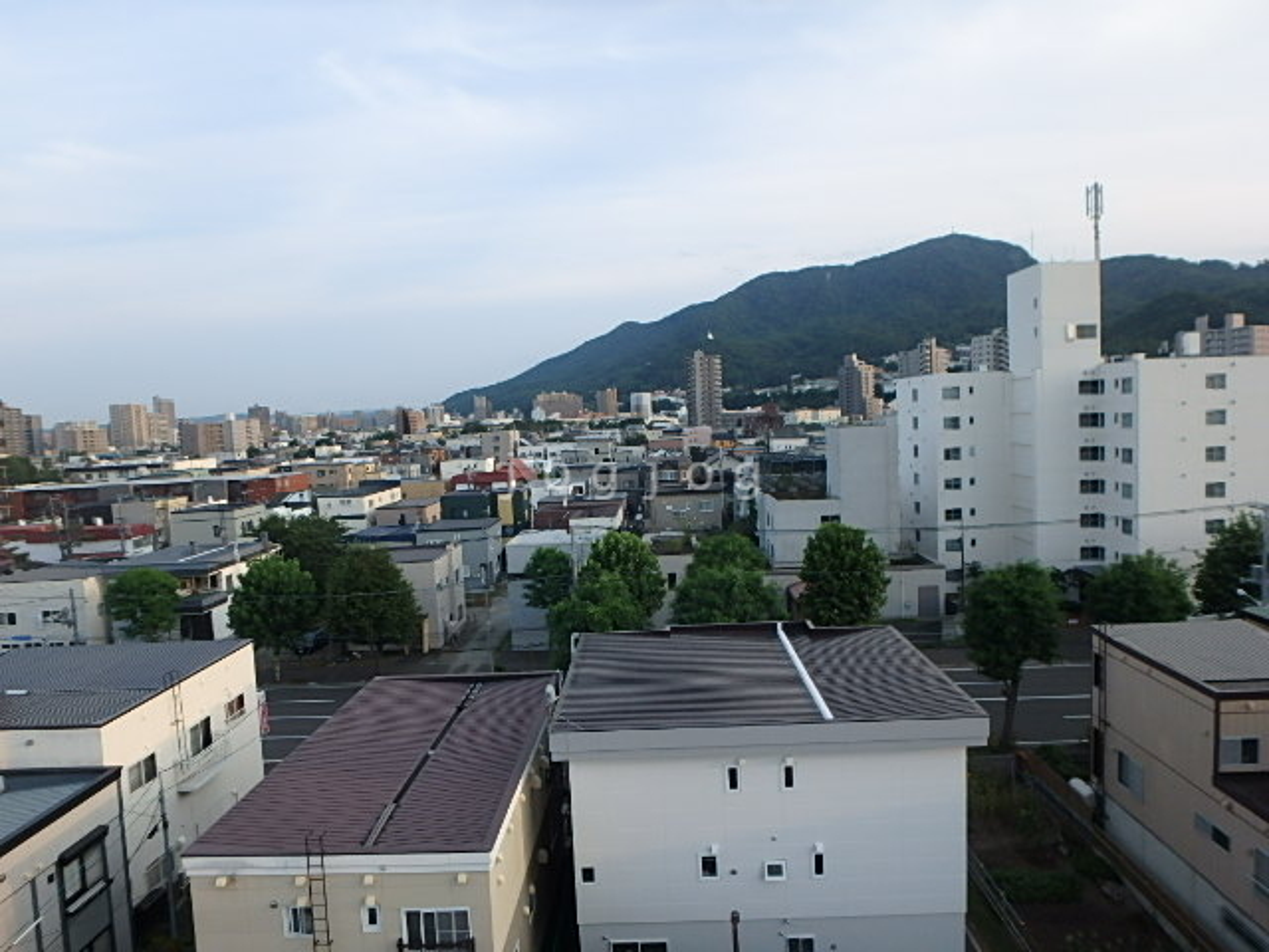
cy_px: 476
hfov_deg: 79.0
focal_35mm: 21
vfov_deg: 63.4
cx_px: 634
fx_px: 770
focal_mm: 3.7
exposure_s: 1/250
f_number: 3.5
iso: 125
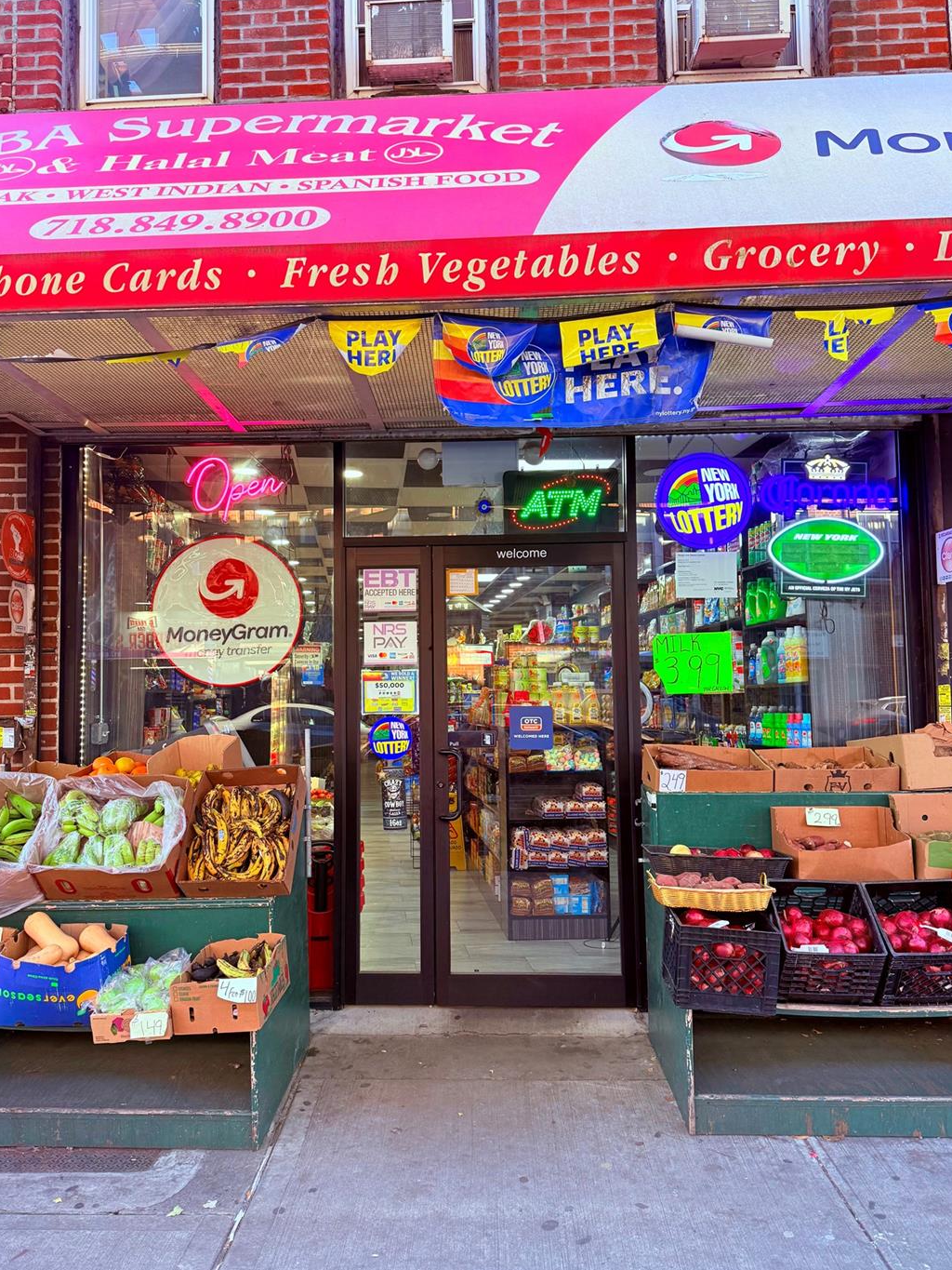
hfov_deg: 51.3
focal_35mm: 27
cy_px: 636
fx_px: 990
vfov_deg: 65.3
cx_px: 443
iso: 125
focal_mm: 6.76
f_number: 1.78
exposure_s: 1/203
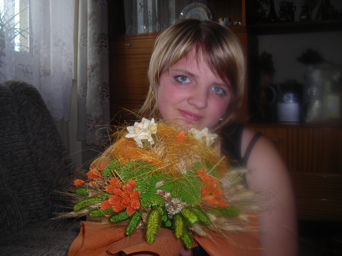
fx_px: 375
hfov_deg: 49.0
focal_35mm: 38
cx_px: 171
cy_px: 128
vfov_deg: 37.7
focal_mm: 6.3
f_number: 3.2
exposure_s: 1/60.1
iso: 50
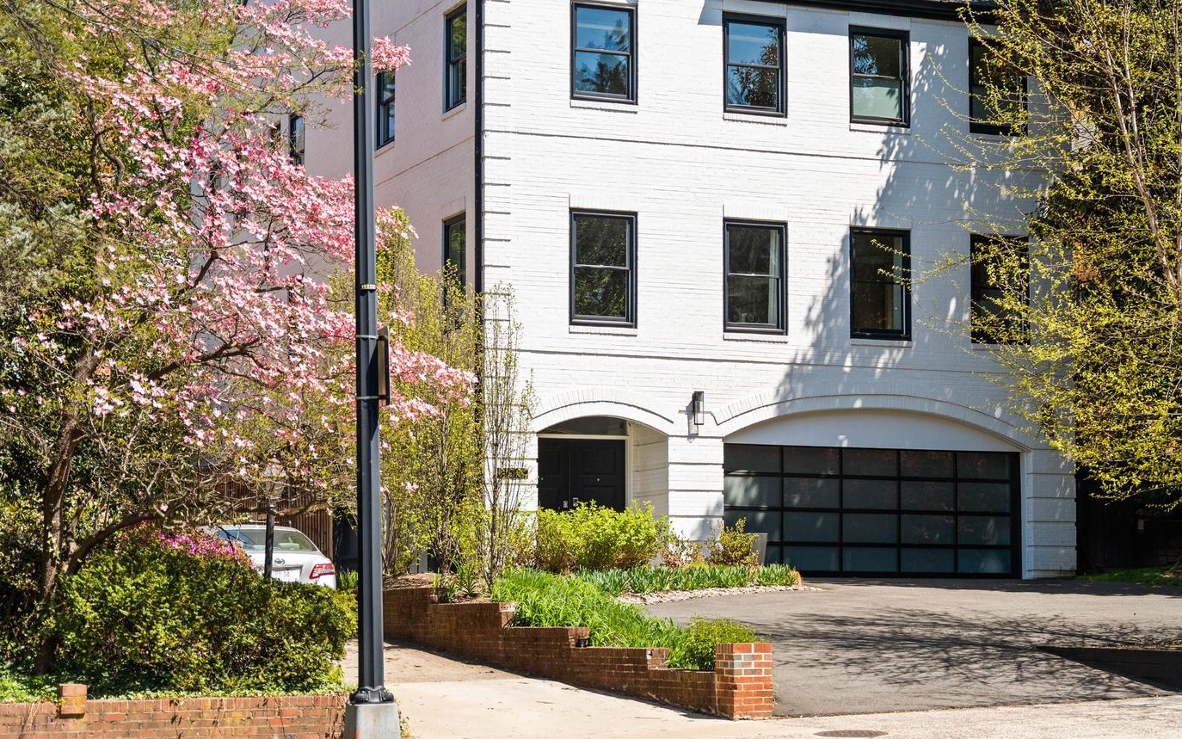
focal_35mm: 79
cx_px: 781
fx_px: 2560
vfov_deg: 16.4
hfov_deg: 25.9
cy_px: 263
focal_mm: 52.3
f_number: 2.8
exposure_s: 1/4000
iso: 200
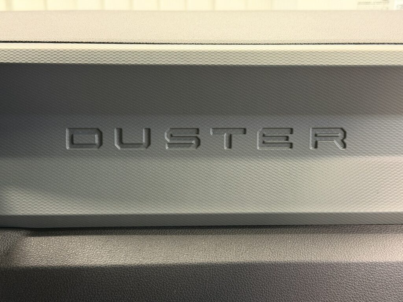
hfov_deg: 39.7
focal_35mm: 48
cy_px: 151
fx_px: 559
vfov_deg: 30.3
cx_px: 202
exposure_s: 1/34
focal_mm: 6.76
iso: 500
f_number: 1.78
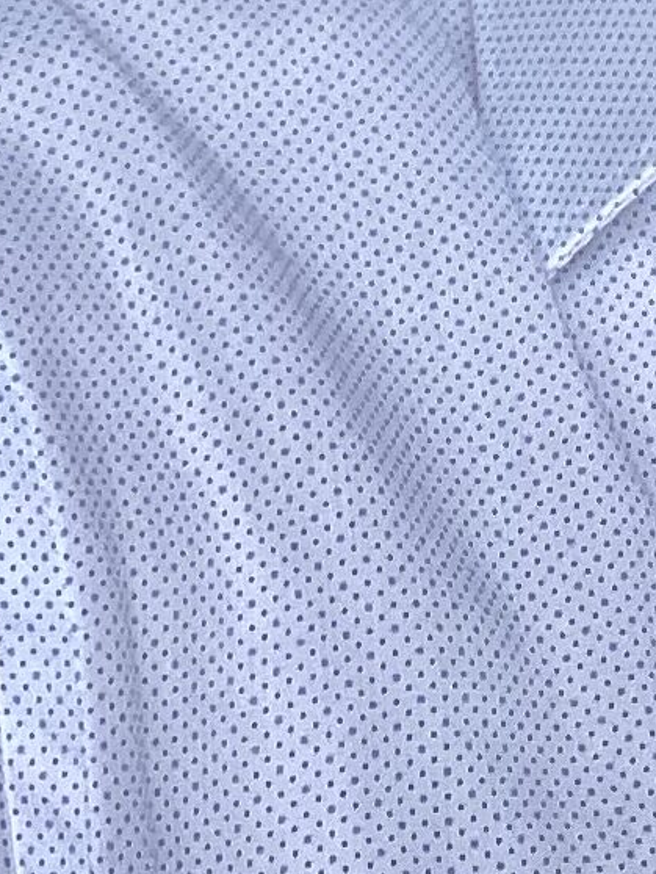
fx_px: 4191
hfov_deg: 8.6
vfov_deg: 10.8
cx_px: 1116
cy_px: -930
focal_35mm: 166
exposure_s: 1/130
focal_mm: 2.71
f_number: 2.2
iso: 25
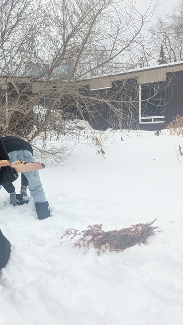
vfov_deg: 49.4
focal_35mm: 41
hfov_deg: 25.1
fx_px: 354
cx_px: -55
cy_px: 153
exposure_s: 1/527
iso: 66
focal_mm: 6.81
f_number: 1.85
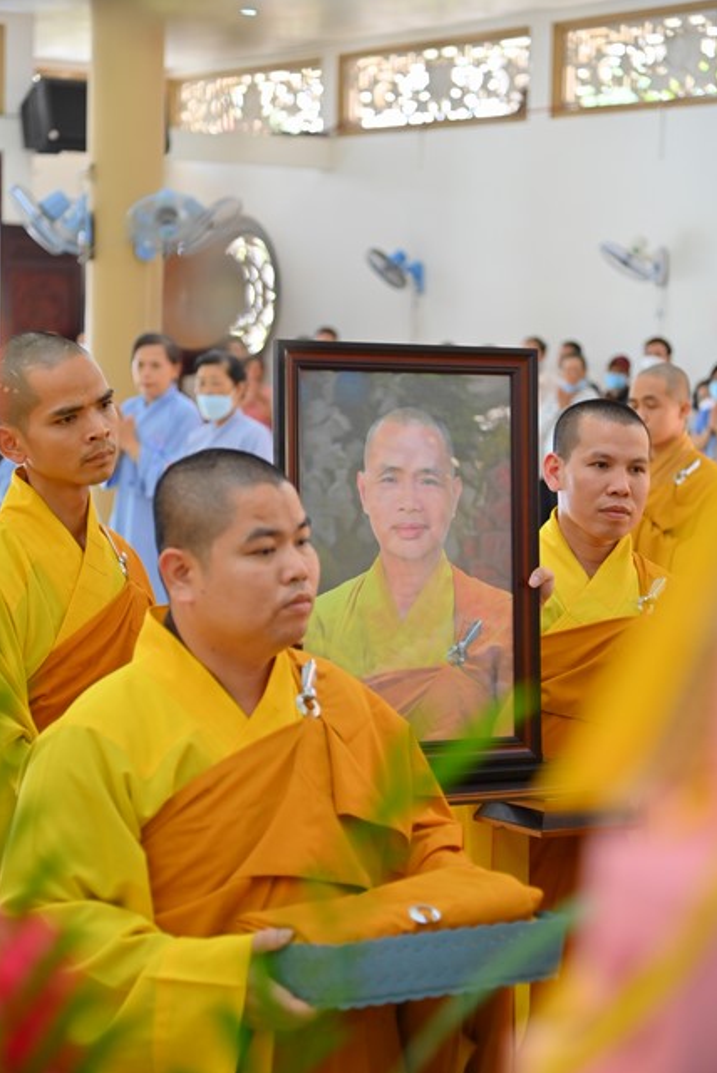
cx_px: 358
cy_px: 531
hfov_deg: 18.0
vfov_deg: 26.6
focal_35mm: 76
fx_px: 2268
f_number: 4
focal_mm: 75
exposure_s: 1/125
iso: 800
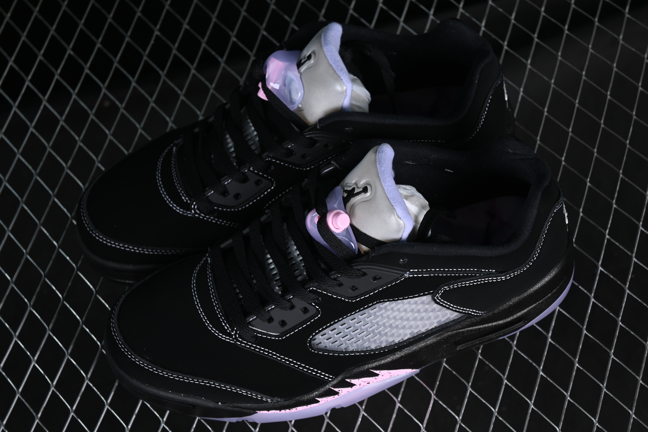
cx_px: 324
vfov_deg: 18.2
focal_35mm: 75
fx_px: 1350
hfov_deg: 27.0
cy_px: 216
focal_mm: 50
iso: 160
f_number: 6.3
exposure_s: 1/50
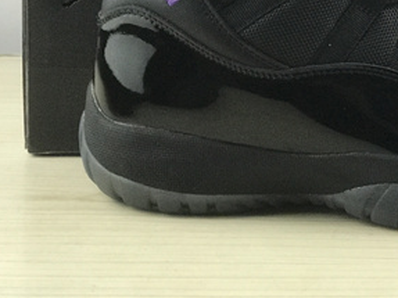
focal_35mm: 147
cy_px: -82
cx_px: 431
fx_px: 1689
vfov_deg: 9.9
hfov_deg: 13.2
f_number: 2.8
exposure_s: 1/50
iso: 80
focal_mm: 6.6
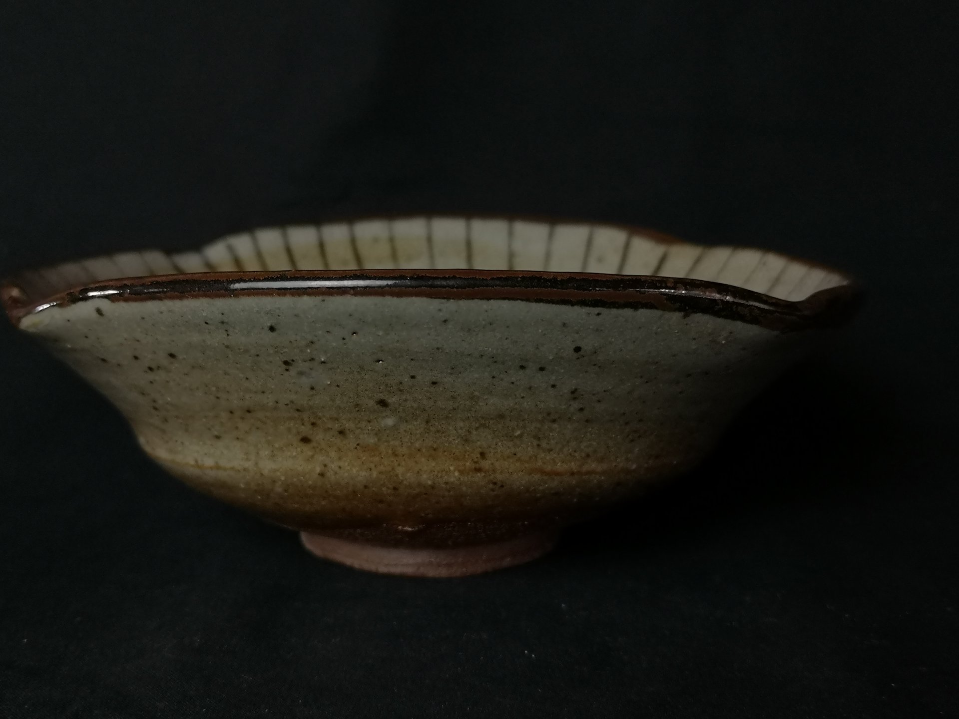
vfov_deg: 36.0
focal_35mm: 40
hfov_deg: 46.8
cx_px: 480
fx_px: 1108
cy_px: 360
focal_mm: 3.95
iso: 125
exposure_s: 1/60
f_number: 1.8
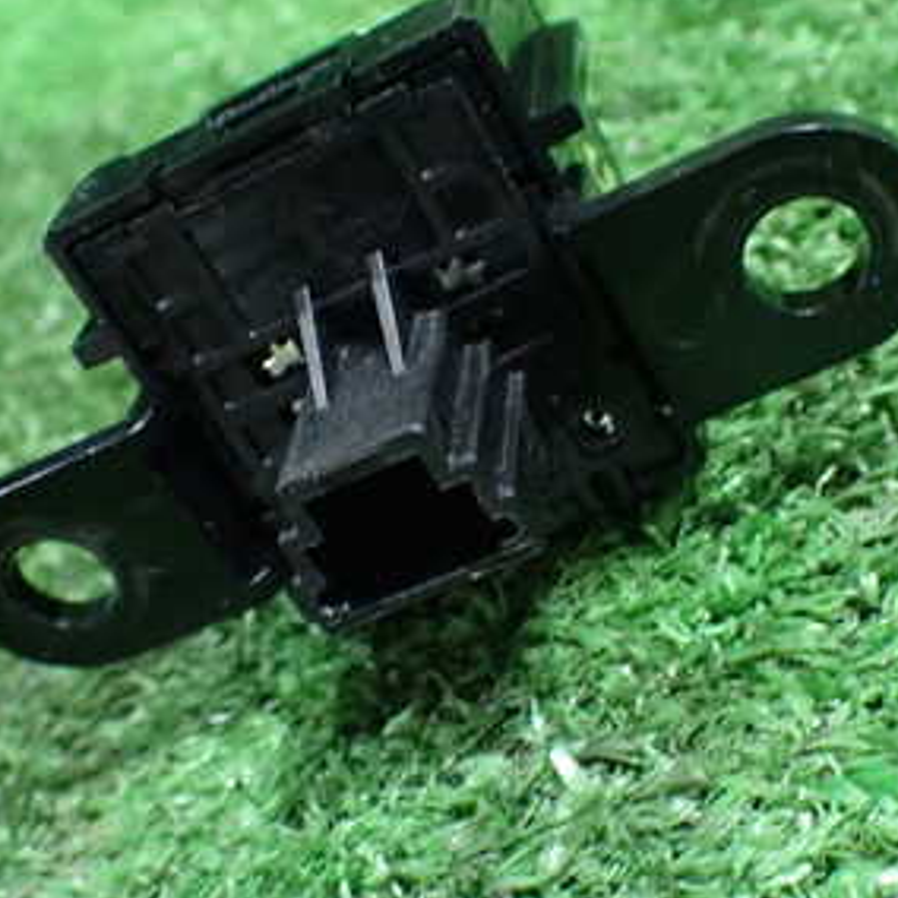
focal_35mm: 56
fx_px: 1644
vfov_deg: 30.6
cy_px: 474
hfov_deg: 30.6
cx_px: 465
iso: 800
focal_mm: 5.4
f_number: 2.3
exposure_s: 1/30
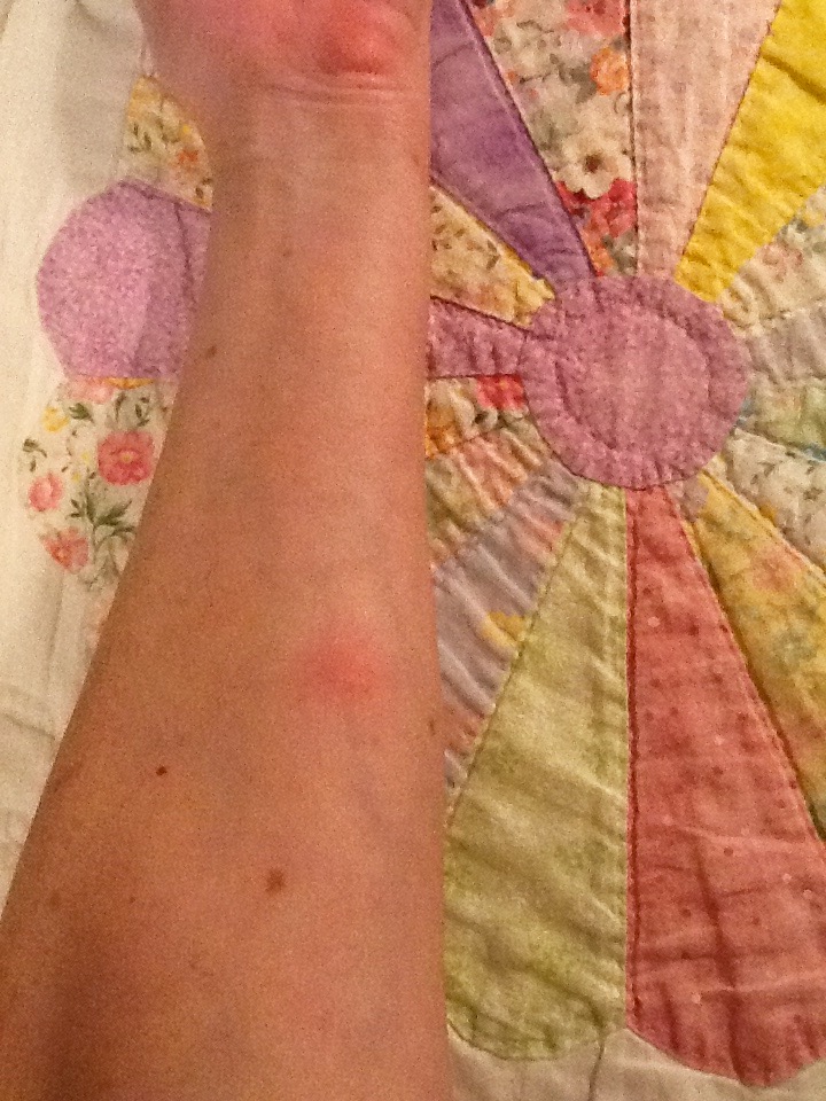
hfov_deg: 32.9
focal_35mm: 44
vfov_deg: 42.9
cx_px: 413
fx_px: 1400
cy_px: 550
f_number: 2.4
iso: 320
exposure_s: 1/30
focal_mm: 2.03
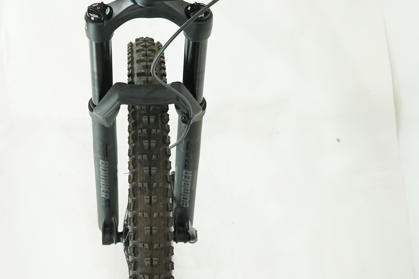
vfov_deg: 21.1
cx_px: 154
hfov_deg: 31.3
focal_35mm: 64
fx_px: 745
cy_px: 69
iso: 1600
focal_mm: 34
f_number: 5
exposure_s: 1/200
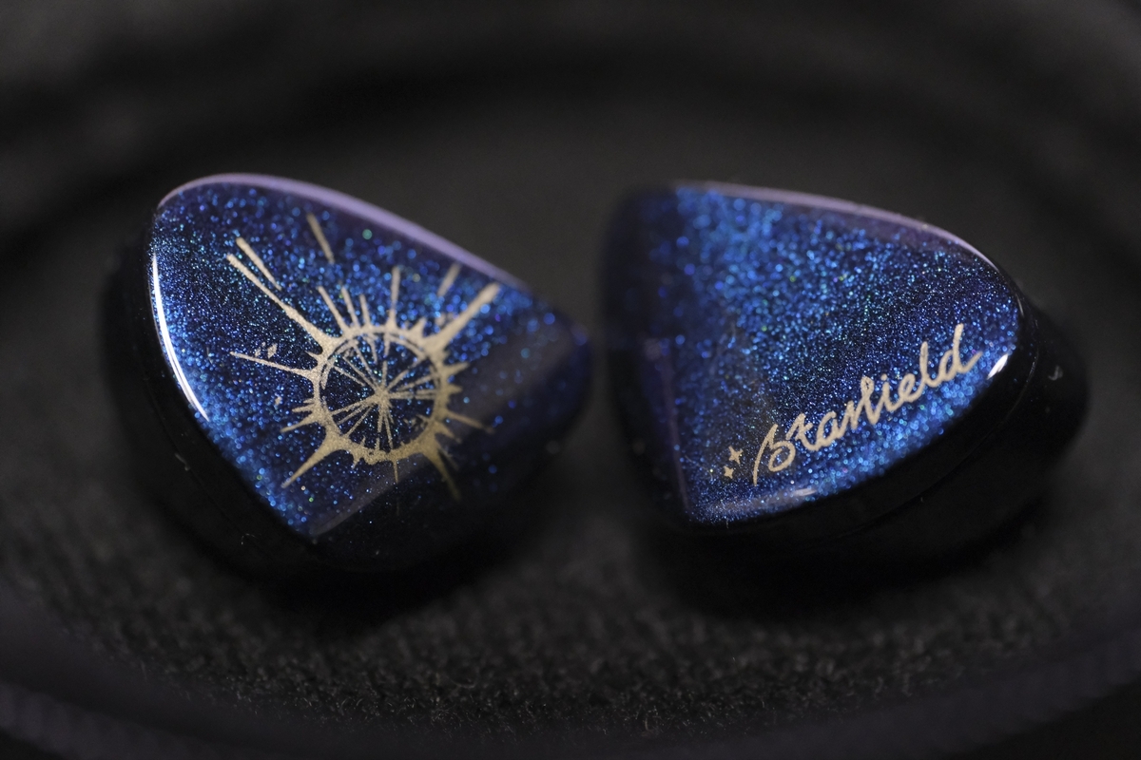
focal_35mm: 75
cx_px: 570
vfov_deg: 18.2
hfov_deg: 27.0
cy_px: 380
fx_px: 2377
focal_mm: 50
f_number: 4
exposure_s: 1/110
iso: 6400
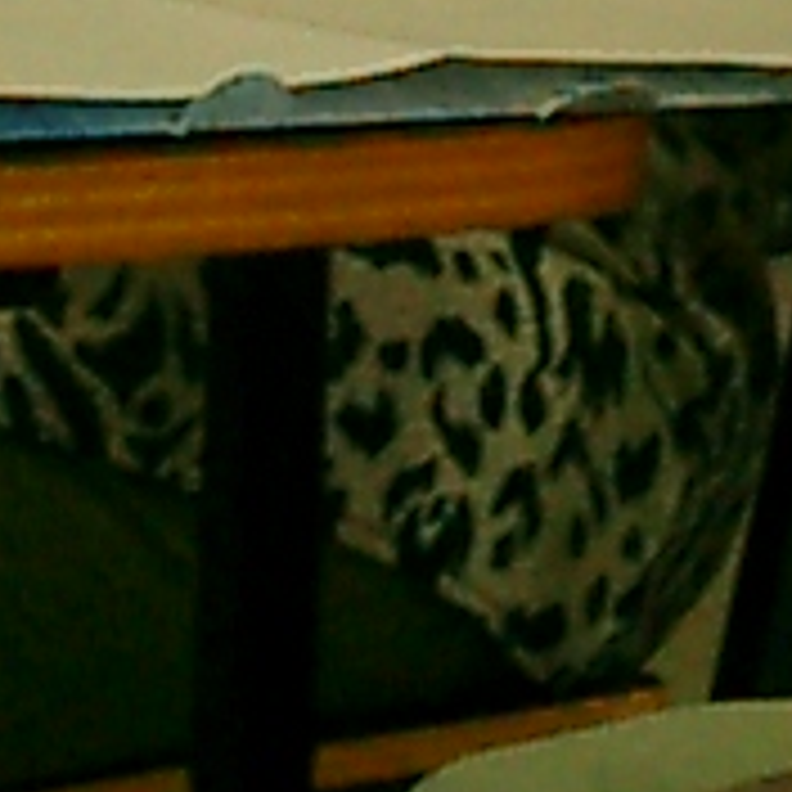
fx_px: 7507
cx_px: 1840
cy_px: -1796
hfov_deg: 5.8
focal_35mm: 290
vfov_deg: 5.6
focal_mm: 7.5
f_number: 3.2
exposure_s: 1/60
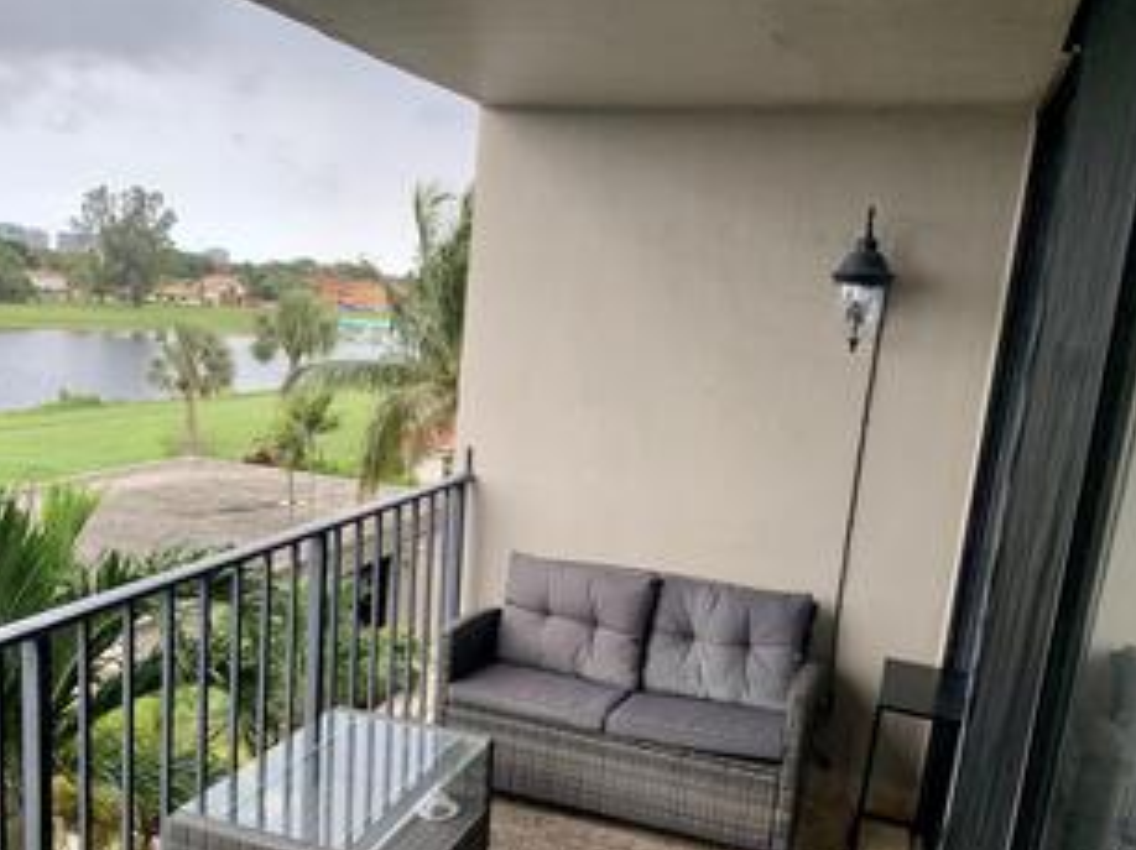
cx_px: 427
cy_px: 542
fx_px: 1115
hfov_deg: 53.4
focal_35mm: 34
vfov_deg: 41.4
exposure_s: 1/121
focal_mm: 4.25
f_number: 1.8
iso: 32
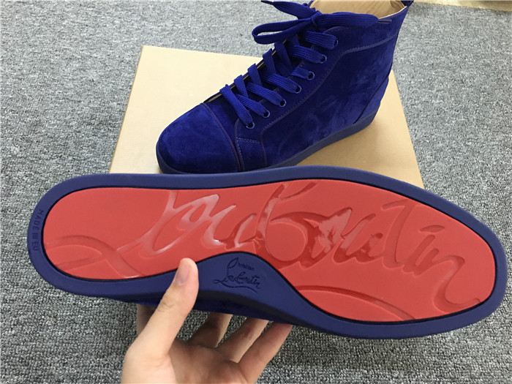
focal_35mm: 29
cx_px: 256
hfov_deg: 61.7
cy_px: 192
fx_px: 429
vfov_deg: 48.2
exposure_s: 1/17
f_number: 2.2
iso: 250
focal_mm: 4.15
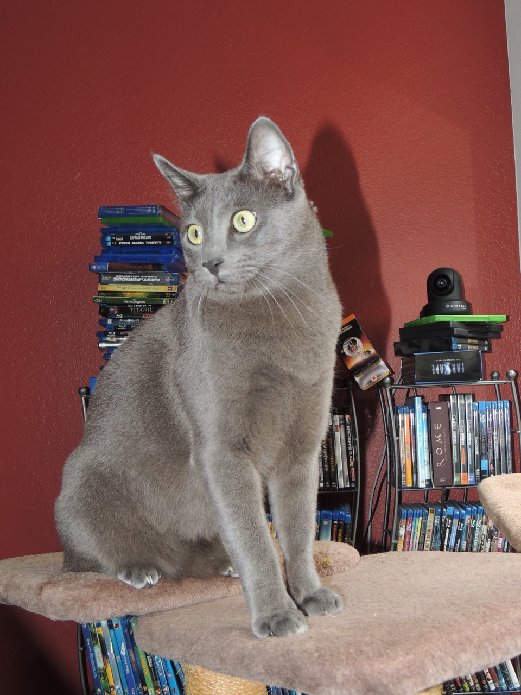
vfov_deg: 43.9
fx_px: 863
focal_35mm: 43
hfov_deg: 33.6
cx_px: 260
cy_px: 348
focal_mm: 7.6
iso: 200
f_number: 3.4
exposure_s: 1/30
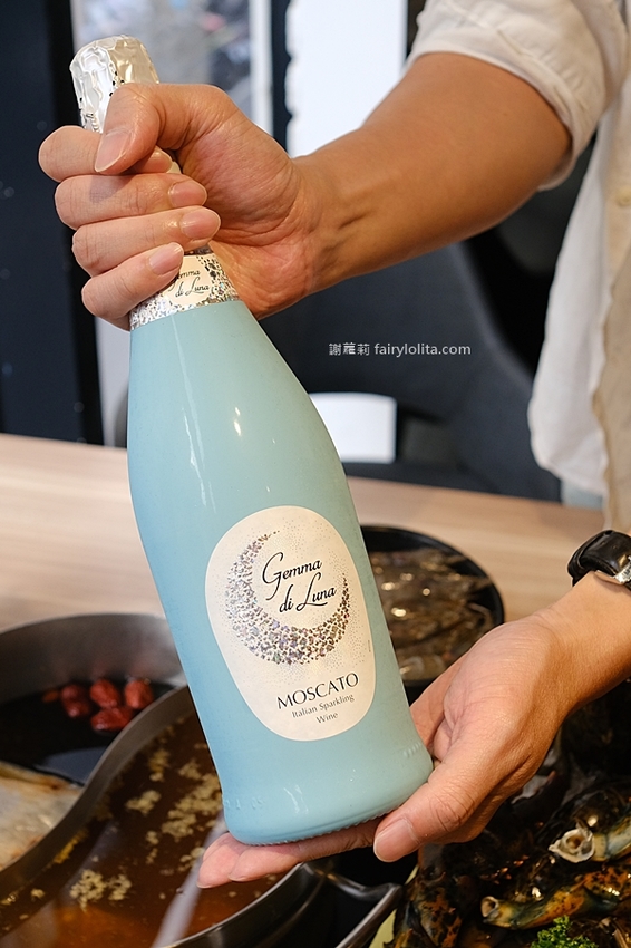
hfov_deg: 37.8
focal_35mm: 35
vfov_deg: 54.5
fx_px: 921
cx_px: 316
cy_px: 474
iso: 800
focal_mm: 23
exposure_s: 1/120
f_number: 3.6
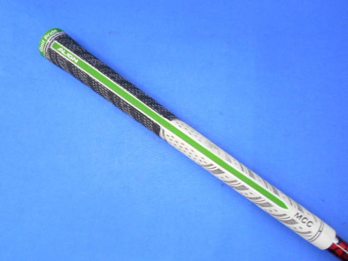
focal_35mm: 26
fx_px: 261
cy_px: 130
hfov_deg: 67.3
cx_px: 174
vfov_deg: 53.1
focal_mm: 4.6
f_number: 3.2
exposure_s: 1/30
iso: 320
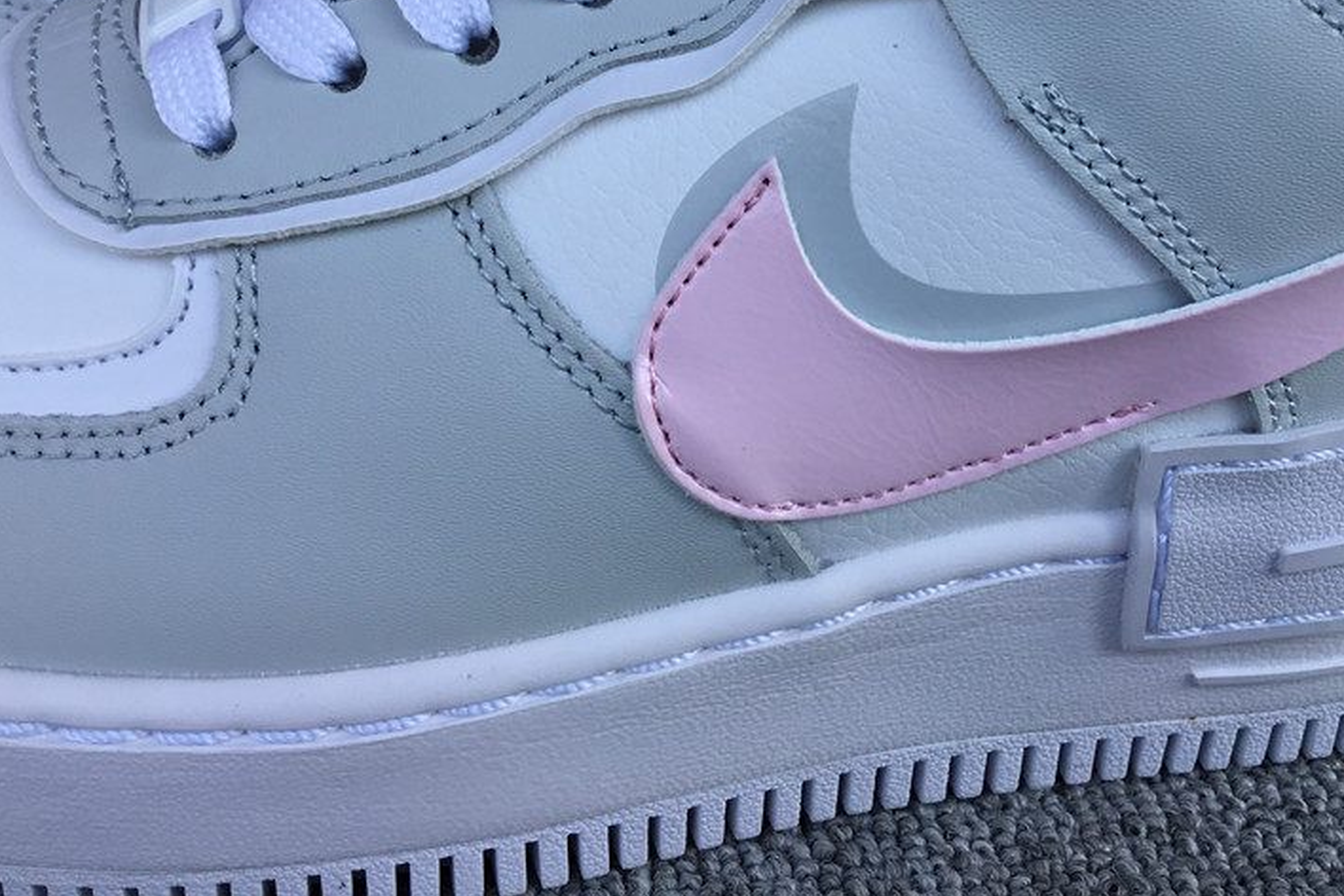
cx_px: 807
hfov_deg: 47.1
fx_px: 1531
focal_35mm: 41
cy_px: 263
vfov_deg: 32.2
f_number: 2.4
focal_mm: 3.3
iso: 25
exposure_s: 1/390
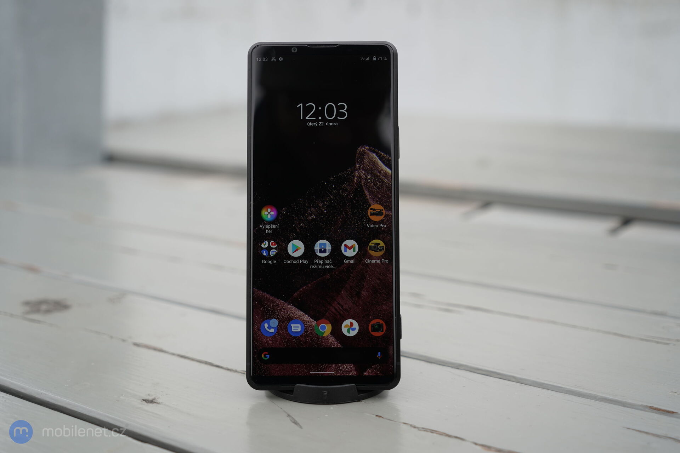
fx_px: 869
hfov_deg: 42.7
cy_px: 226
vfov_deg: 29.2
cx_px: 340
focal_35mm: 46
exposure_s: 1/200
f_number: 4.5
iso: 200
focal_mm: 46
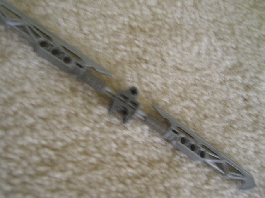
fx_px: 276
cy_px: 99
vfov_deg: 39.7
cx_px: 132
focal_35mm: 36
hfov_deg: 51.4
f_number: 2.8
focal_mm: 5.6
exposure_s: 1/8.1
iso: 100
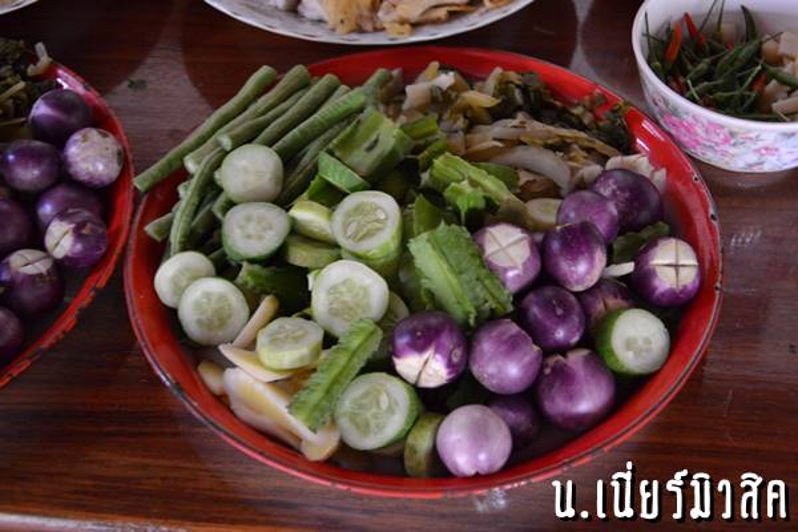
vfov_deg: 22.6
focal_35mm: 60
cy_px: 266
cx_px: 399
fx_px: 1330
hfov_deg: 33.4
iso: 3200
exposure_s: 1/10
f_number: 4.5
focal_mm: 40
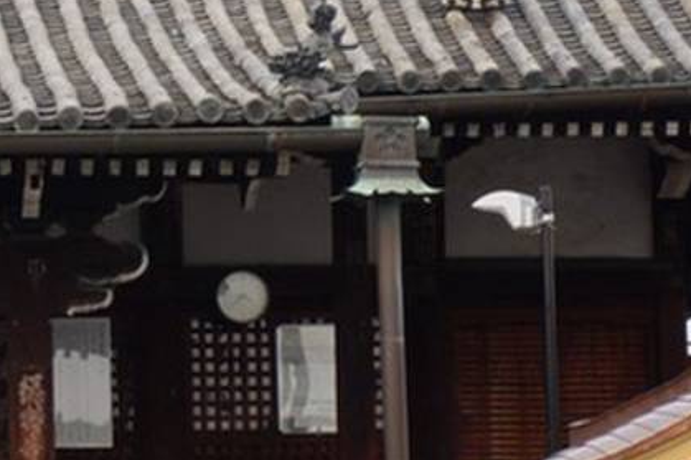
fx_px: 3840
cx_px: -243
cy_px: 214
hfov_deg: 10.0
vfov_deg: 6.9
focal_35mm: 200
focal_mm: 31
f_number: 10
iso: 200
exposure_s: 1/100
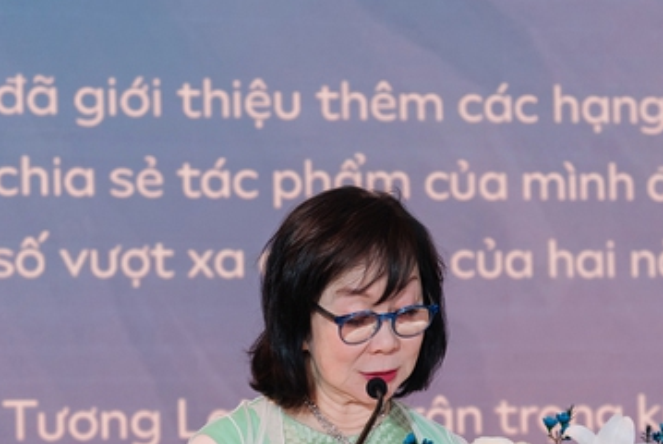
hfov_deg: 11.3
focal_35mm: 182
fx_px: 3357
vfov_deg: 7.5
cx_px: 295
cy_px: 349
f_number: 4.5
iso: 320
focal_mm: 65.4
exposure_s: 1/100
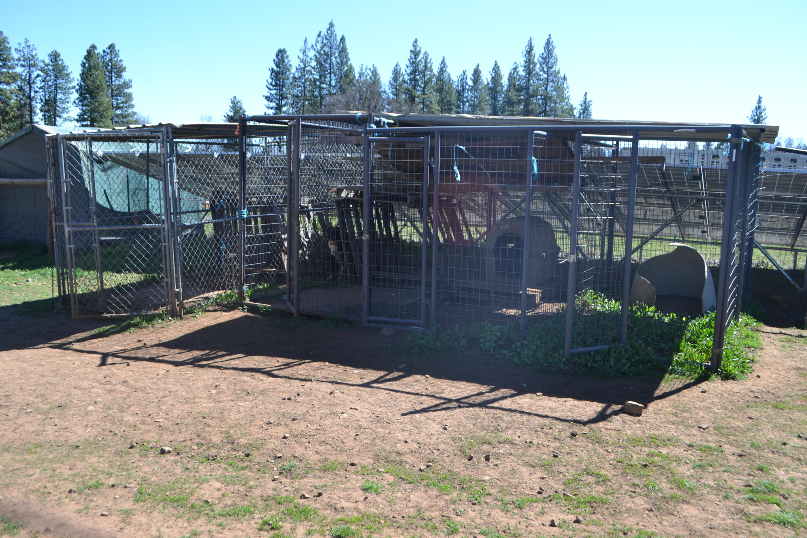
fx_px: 672
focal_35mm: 30
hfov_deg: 61.9
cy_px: 269
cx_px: 404
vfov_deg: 43.6
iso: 100
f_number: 6.3
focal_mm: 20
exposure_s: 1/160
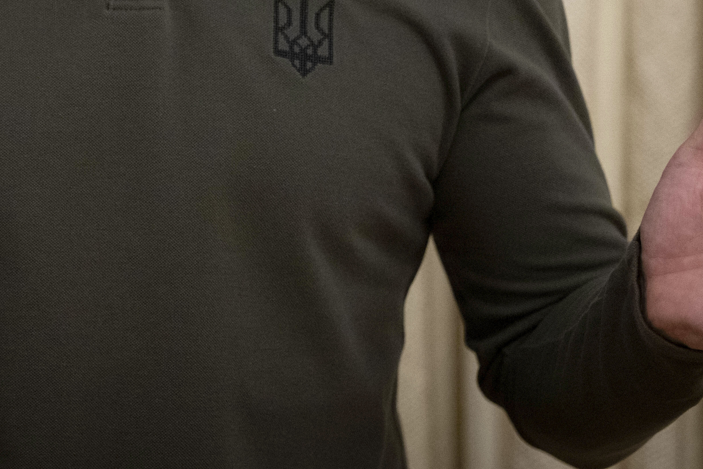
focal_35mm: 463
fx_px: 9041
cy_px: -143
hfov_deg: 4.4
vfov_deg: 3.0
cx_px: 84
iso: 6400
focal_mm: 170
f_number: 2.8
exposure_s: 1/500
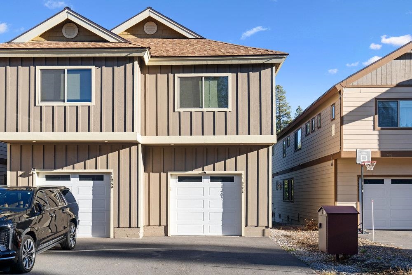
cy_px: 138
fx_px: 401
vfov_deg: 37.9
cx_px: 206
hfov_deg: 54.4
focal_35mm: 35
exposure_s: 1/640
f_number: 8
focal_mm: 35
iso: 400
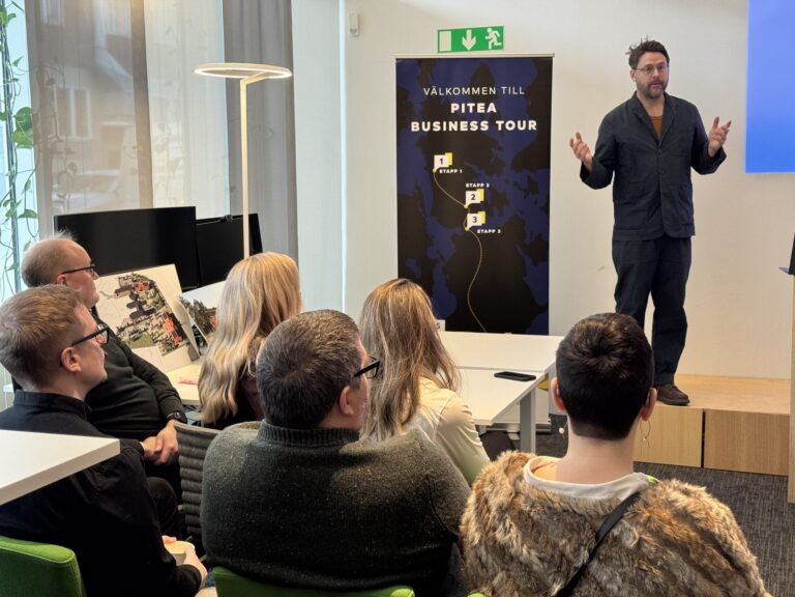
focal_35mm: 48
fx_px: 1102
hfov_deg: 39.7
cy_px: 298
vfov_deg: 30.3
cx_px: 398
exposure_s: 1/55
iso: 250
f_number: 1.78
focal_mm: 6.76
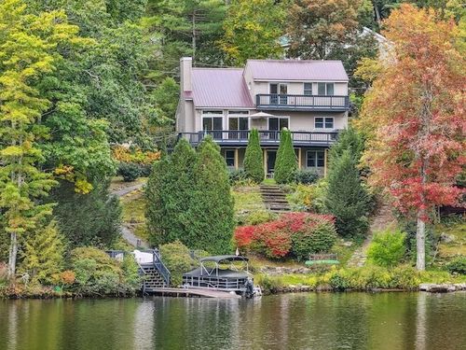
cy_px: 175
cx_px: 233
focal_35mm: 166
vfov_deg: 8.9
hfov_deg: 11.9
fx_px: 2235
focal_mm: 30.7
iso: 100
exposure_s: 1/60
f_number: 3.4
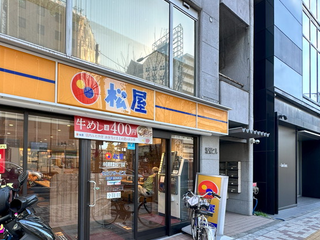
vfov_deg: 64.1
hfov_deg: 77.6
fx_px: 185
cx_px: 93
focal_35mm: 20
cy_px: 162
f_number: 2.2
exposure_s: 1/99
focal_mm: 2.22
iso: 40
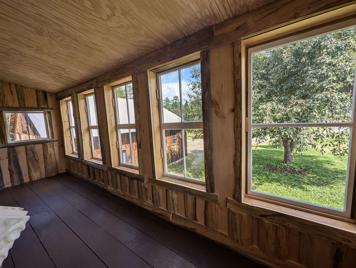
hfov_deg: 106.1
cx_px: 178
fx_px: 134
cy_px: 134
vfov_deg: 90.1
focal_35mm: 13
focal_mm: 1.95
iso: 47
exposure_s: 1/756
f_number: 2.2
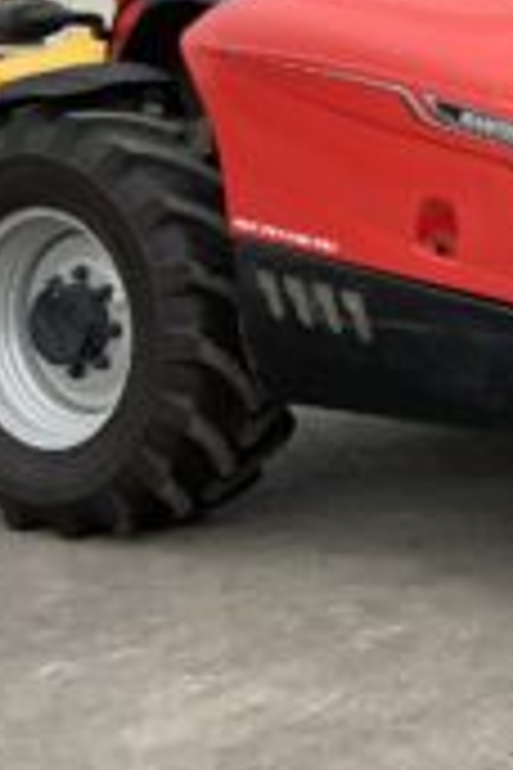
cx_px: 1048
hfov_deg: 11.0
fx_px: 2415
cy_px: 45
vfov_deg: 17.8
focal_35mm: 113
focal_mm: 3
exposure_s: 1/1577
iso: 16
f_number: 1.8
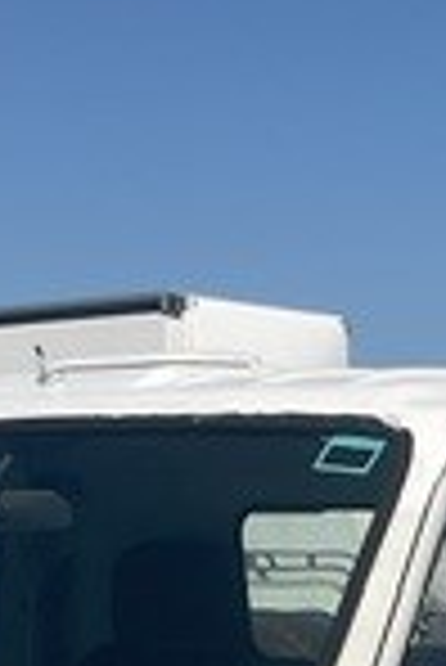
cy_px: 954
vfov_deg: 14.8
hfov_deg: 10.3
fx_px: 2410
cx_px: 590
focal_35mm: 130
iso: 16
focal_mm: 3
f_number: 1.8
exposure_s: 1/4405
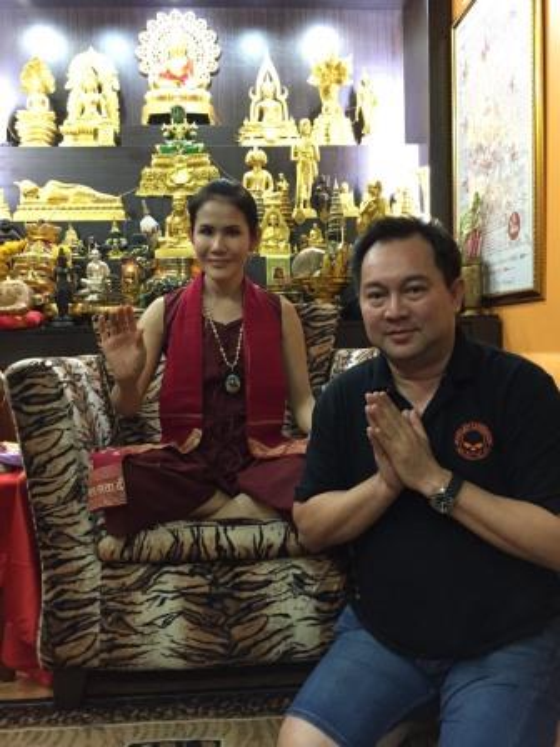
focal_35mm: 29
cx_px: 280
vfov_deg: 61.7
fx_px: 626
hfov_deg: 48.2
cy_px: 374
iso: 250
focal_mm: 4.15
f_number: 2.2
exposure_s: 1/30
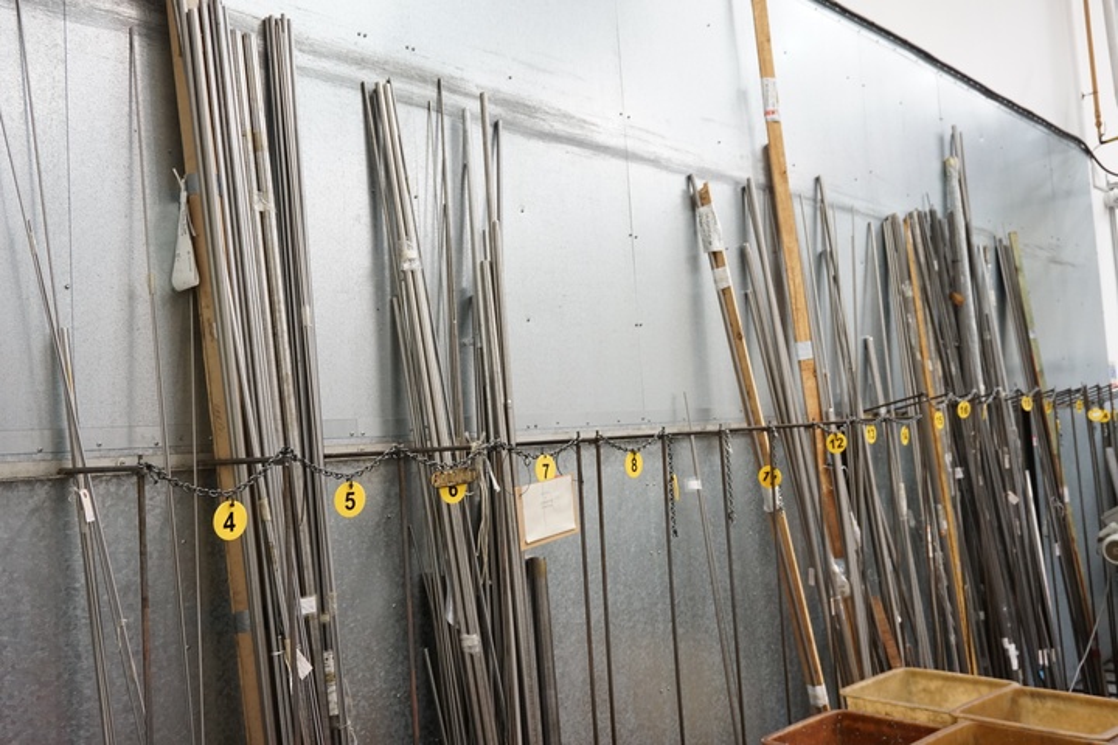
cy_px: 372
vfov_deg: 41.7
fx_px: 978
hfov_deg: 59.5
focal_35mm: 32
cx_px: 559
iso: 1000
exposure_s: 1/160
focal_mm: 21
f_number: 4
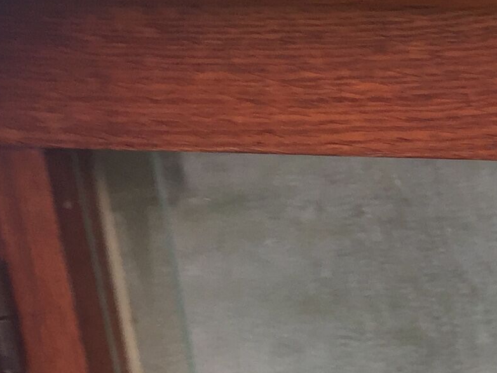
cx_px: 878
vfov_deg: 11.6
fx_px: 1738
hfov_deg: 14.4
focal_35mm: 121
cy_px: 609
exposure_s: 1/50
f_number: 2.2
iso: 32
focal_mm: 4.15
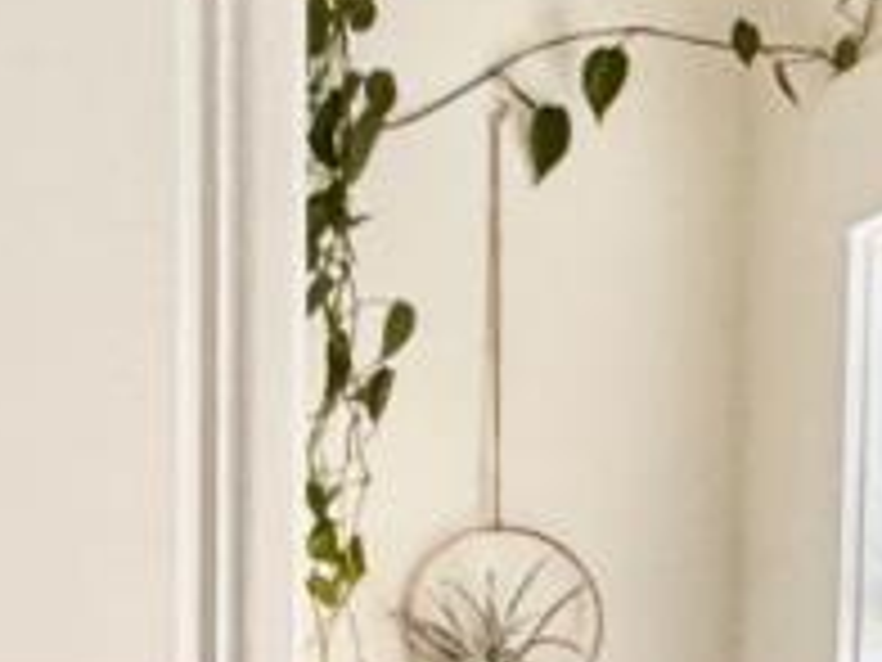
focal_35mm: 107
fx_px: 2726
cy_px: 1097
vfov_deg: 12.8
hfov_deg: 16.7
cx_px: -441
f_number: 2.2
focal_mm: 2.22
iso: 320
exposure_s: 1/60
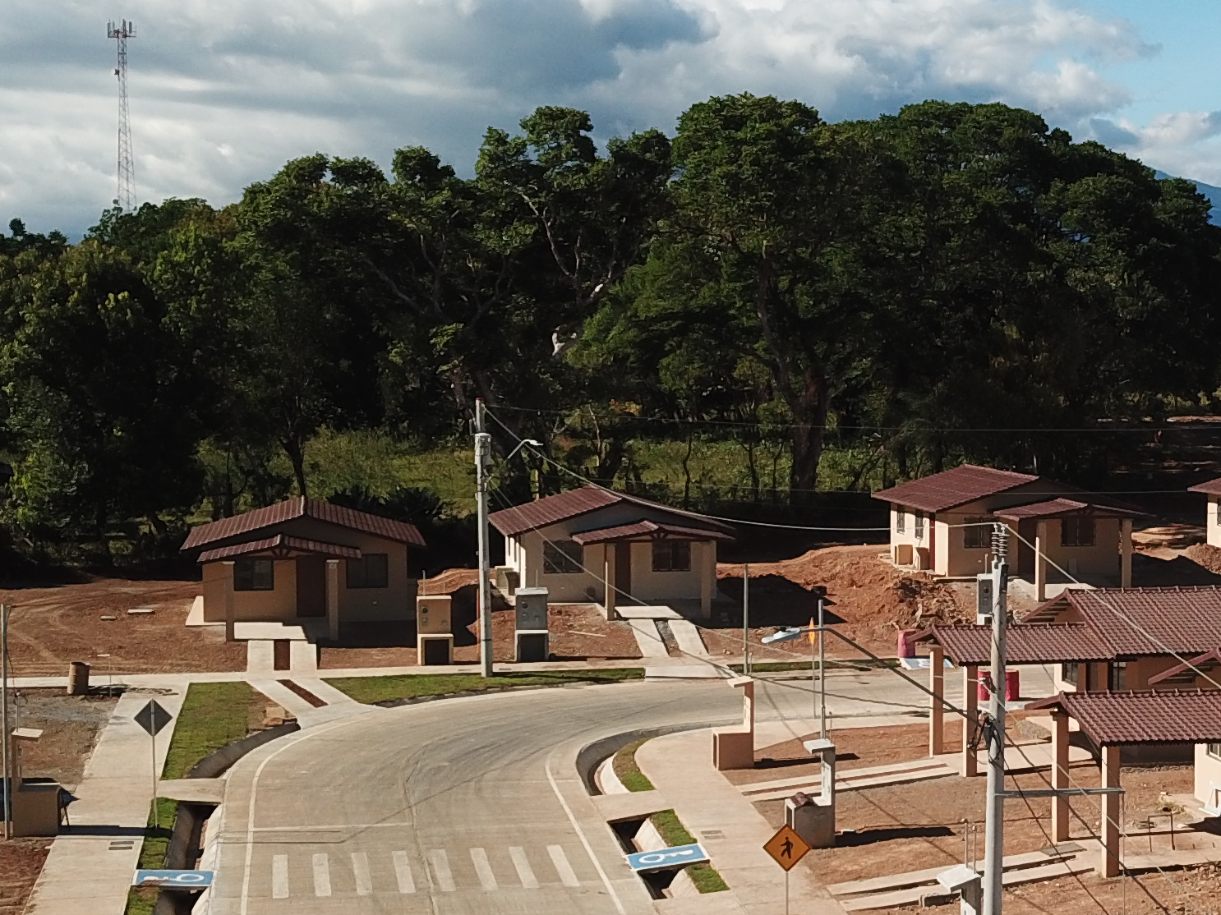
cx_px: 1012
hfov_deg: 27.1
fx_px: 2469
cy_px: 542
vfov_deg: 21.0
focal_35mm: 70
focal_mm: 4.73
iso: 100
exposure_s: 1/2212
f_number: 2.2
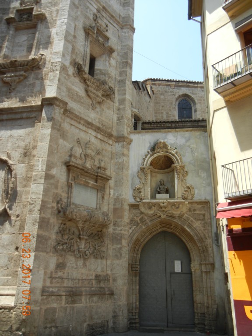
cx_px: 126
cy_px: 168
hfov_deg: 46.8
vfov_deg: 60.0
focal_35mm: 30
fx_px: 291
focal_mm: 5.4
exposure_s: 1/625
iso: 160
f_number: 3.5
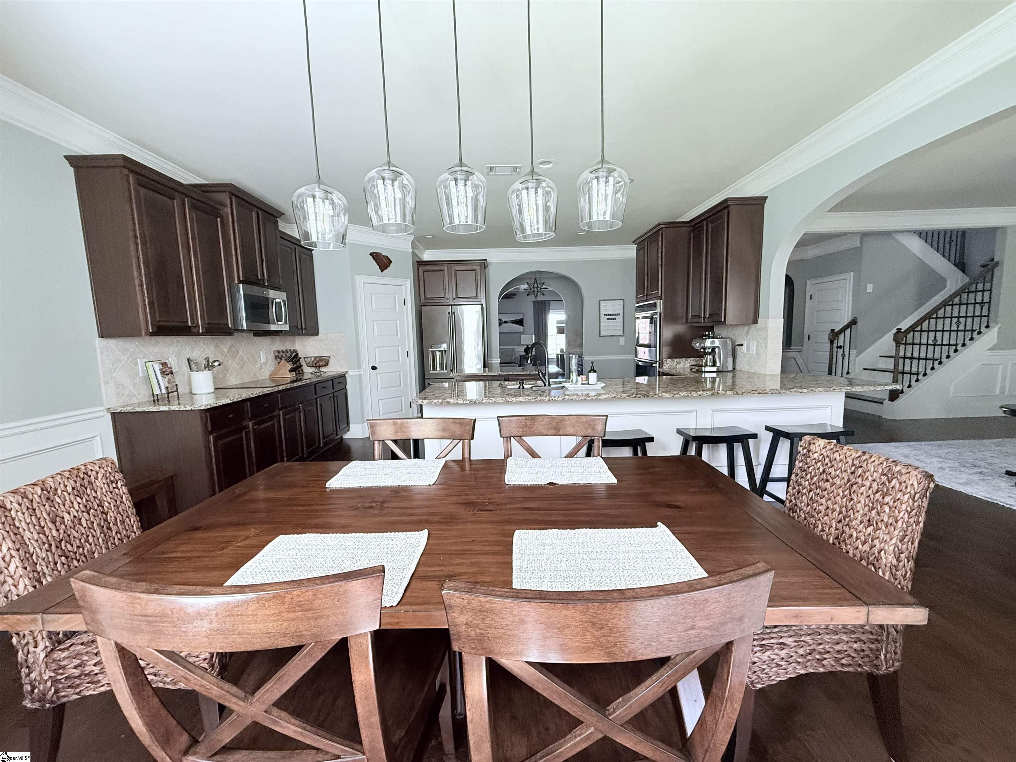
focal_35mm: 14
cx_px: 508
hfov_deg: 102.1
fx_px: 411
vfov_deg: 85.7
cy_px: 381
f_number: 2.2
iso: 400
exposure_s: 1/60
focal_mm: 2.22
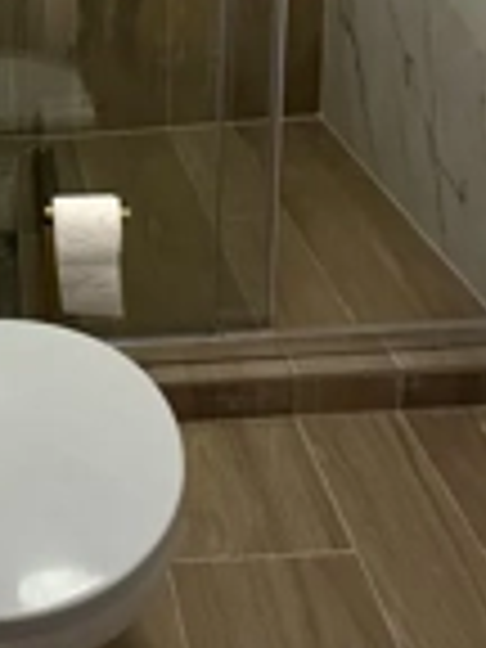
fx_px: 730
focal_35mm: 39
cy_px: -130
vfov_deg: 36.7
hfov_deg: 33.9
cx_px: 9
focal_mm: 2.22
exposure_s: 1/100
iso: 250
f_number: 2.2
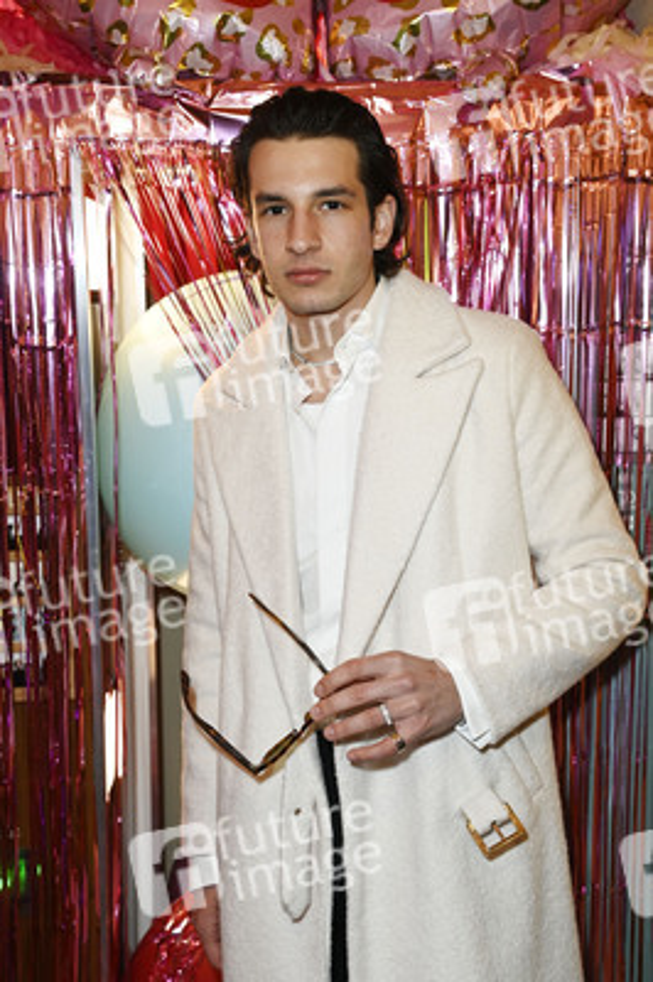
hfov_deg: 29.2
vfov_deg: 42.8
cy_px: 491
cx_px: 326
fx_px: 1254
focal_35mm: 46
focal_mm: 46
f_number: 5
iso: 2500
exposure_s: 1/100
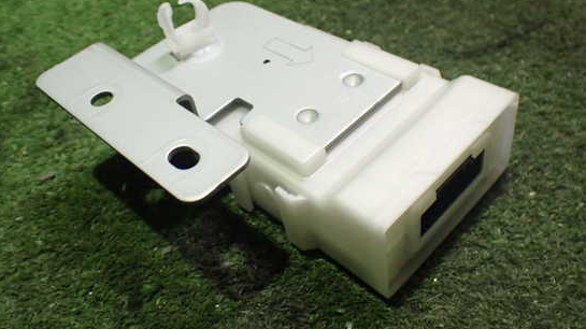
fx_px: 559
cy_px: 131
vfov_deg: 32.7
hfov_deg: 55.3
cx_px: 285
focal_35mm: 36
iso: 800
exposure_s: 1/40
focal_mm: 5.4
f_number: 2.3
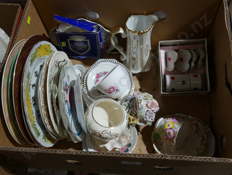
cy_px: 88
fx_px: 228
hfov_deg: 53.9
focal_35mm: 34
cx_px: 116
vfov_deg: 41.8
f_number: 4
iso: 250
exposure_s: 1/60
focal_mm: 17
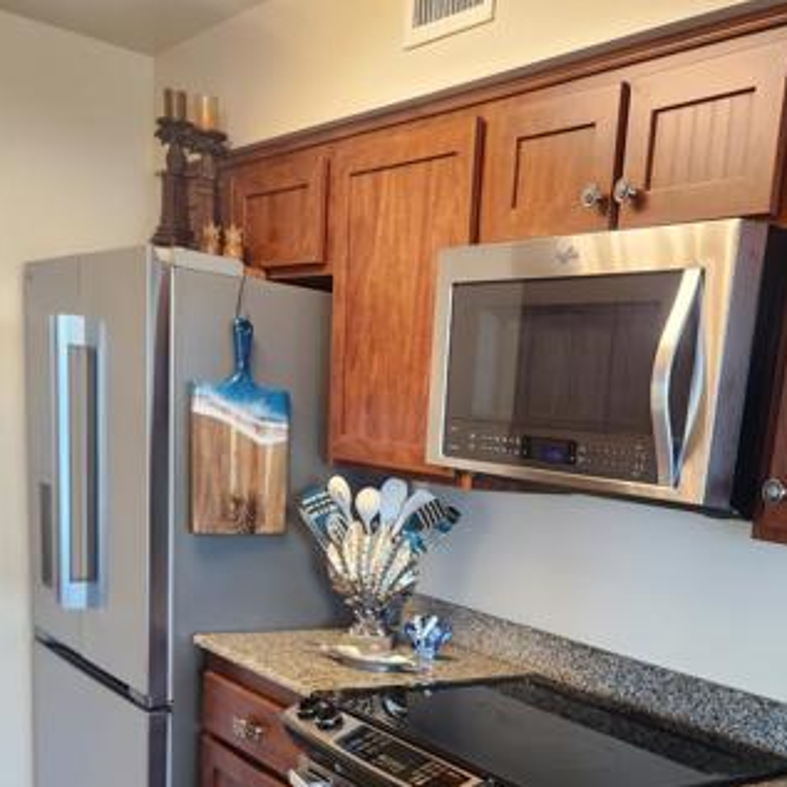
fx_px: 1055
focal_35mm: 41
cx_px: 531
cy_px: 713
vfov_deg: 38.1
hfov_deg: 40.4
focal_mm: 5.4
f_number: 1.8
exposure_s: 1/120
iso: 200
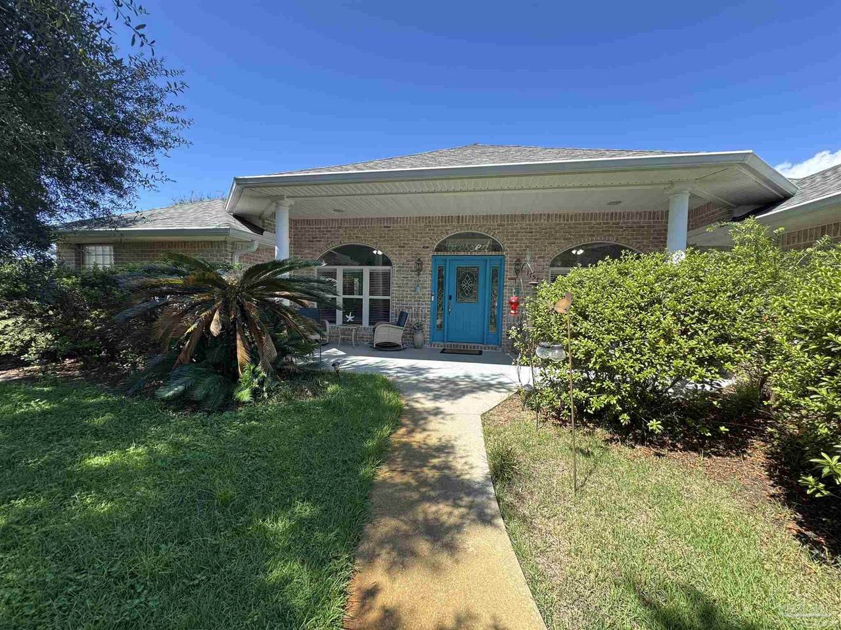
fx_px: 340
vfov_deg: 85.7
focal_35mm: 14
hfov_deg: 102.1
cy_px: 315
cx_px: 420
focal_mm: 2.22
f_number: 2.2
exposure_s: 1/197
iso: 40
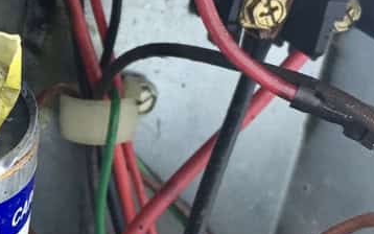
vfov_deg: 14.8
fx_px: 897
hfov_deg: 23.0
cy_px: 148
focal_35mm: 88
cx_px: 44
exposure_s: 1/30
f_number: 2.2
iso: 64
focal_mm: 4.2
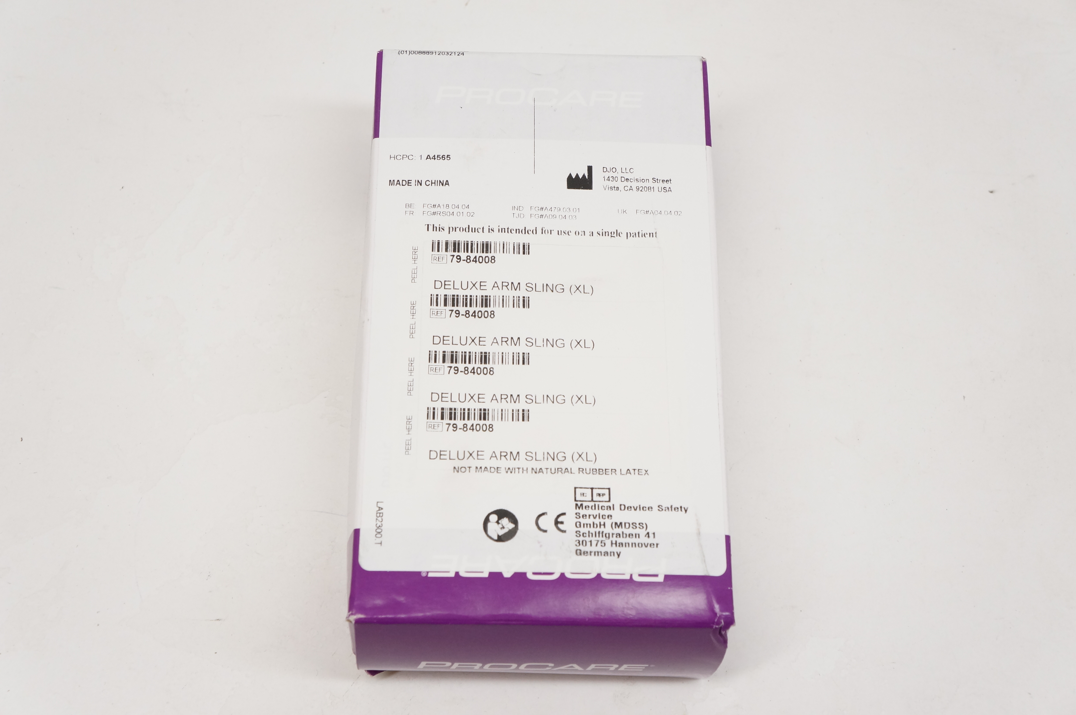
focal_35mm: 48
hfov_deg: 41.2
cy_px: 358
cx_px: 538
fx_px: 1433
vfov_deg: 28.0
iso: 800
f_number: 7.1
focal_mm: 32
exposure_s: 1/125
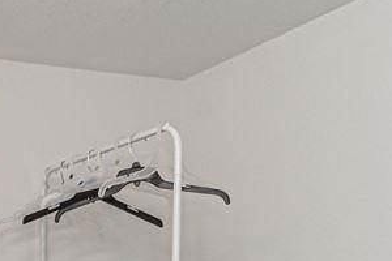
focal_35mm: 64
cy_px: 332
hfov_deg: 26.7
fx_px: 697
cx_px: -112
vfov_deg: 19.7
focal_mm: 10
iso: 500
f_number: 11
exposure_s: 1/60
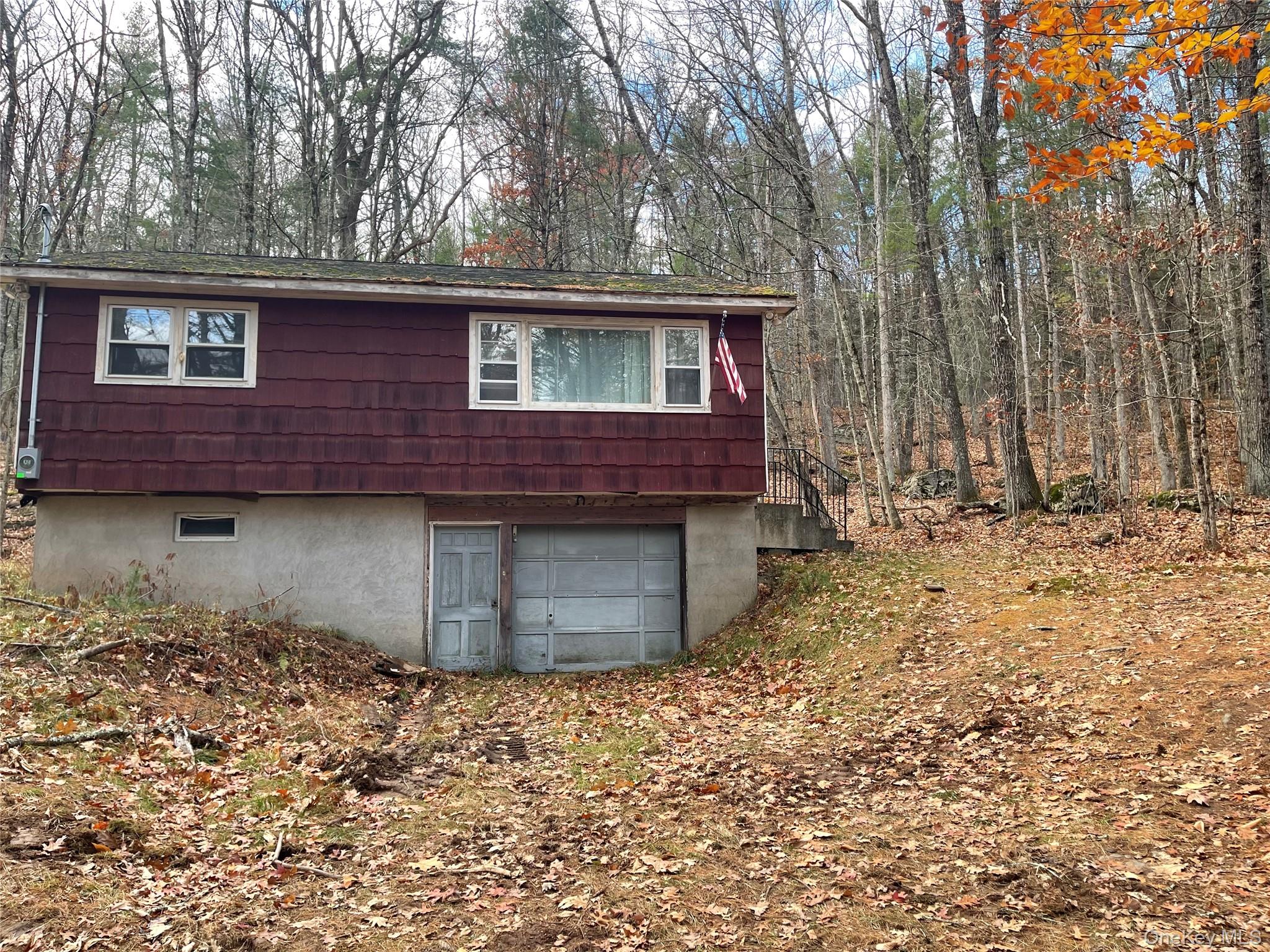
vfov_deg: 54.9
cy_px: 476
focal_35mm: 25
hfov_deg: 69.4
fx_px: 917
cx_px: 635
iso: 32
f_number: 1.6
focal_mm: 5.1
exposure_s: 1/134
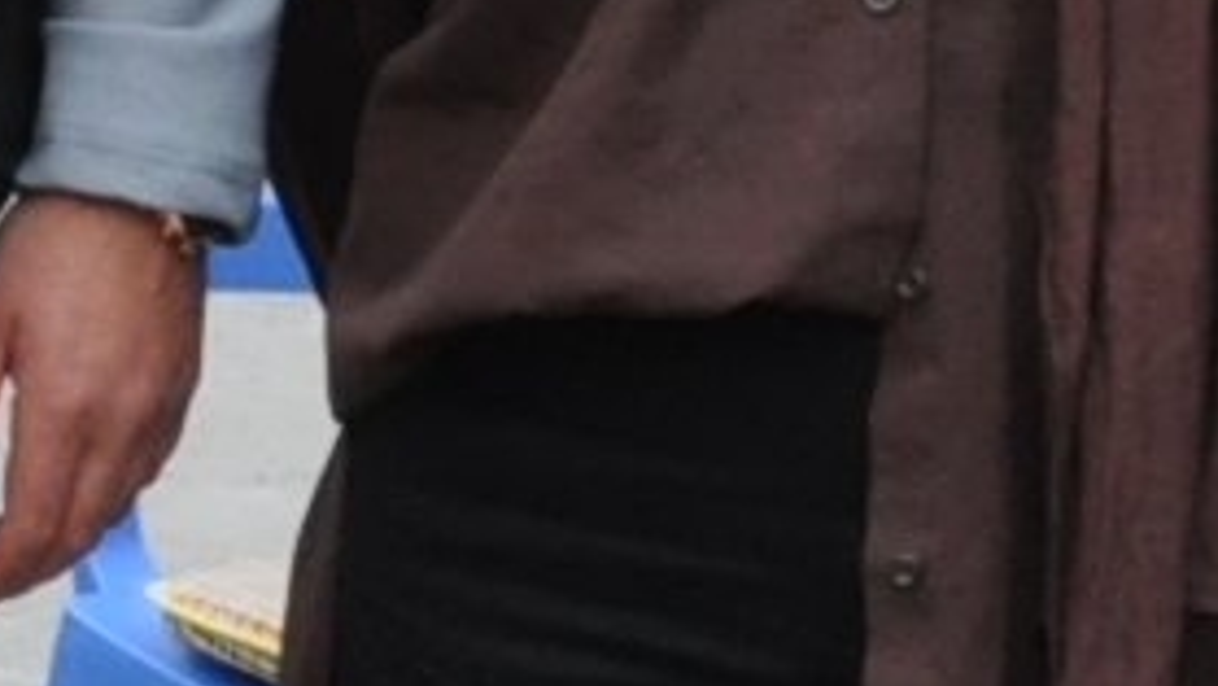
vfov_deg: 4.0
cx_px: -2021
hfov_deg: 6.7
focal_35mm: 301
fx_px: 9723
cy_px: -275
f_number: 11
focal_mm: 25
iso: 1250
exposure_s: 1/500
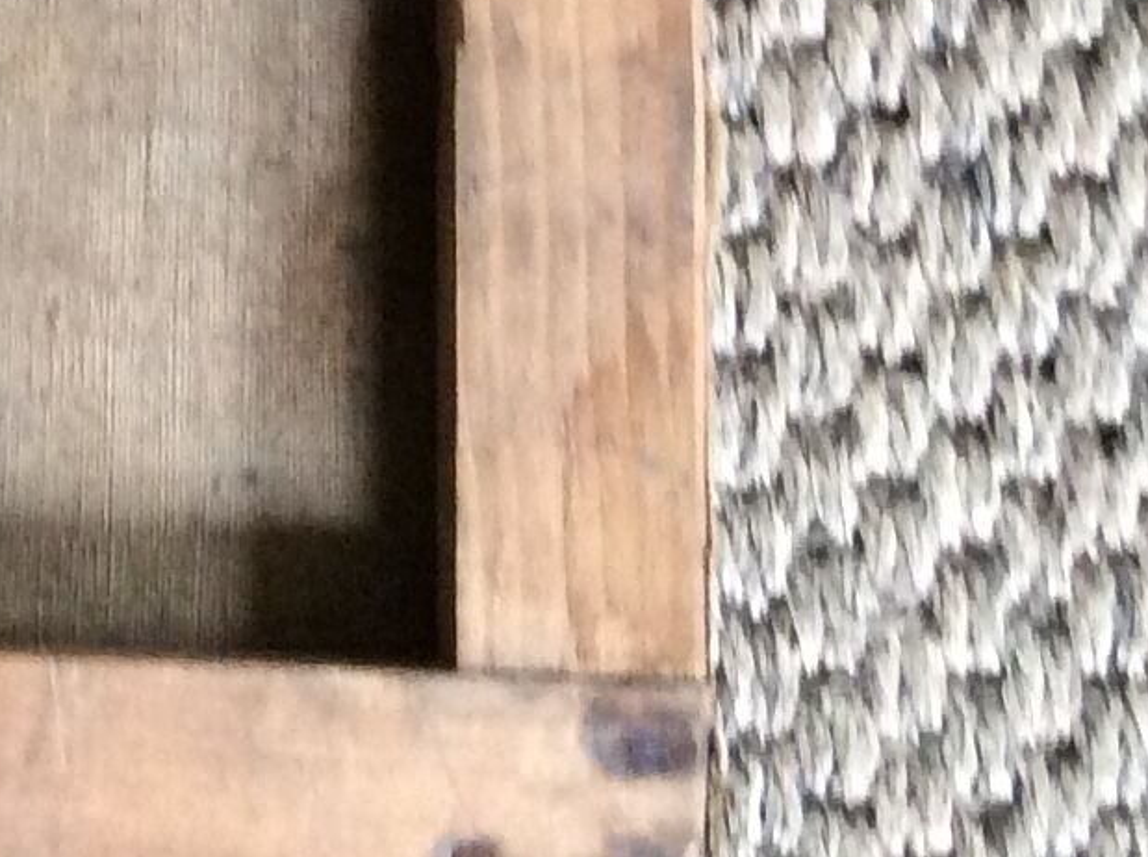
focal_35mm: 134
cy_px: -503
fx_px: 4436
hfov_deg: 14.0
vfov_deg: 10.6
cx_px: -445
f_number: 2.4
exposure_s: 1/25
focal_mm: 3.3
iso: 160
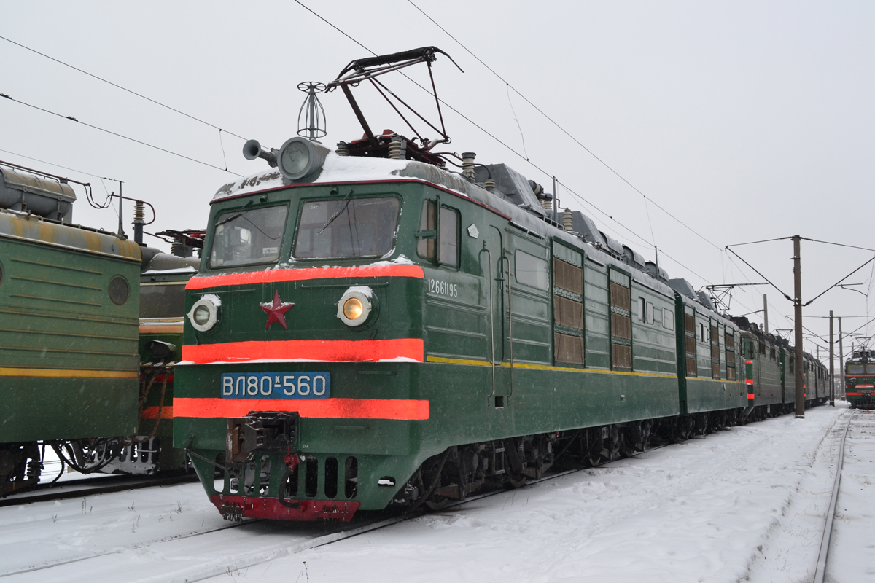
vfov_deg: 34.2
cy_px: 292
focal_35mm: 39
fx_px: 948
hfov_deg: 49.6
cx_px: 438
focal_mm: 26
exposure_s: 1/125
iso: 400
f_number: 9
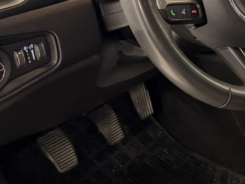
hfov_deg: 21.4
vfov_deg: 18.2
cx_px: 343
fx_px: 566
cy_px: 28
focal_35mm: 80
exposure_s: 1/35
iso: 1000
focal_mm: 6.76
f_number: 1.78
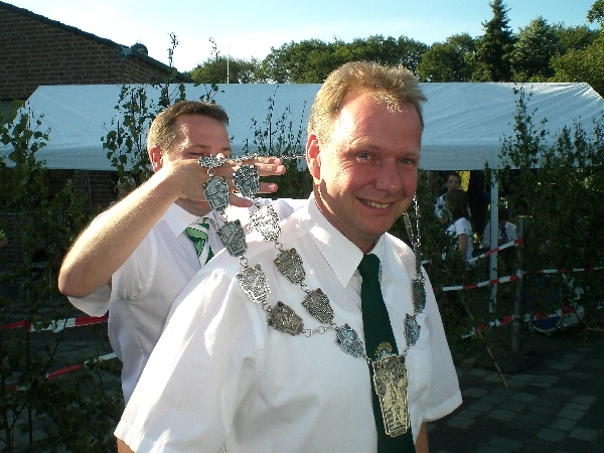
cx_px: 302
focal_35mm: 38
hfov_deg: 49.0
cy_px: 226
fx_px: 663
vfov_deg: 37.7
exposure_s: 1/200
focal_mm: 6.3
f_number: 4.4
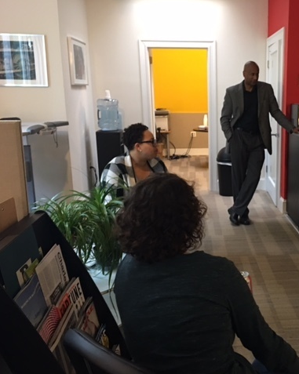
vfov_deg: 48.0
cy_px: 187
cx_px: 238
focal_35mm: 38
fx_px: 421
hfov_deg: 37.8
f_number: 2.2
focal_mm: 4.15
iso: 100
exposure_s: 1/10
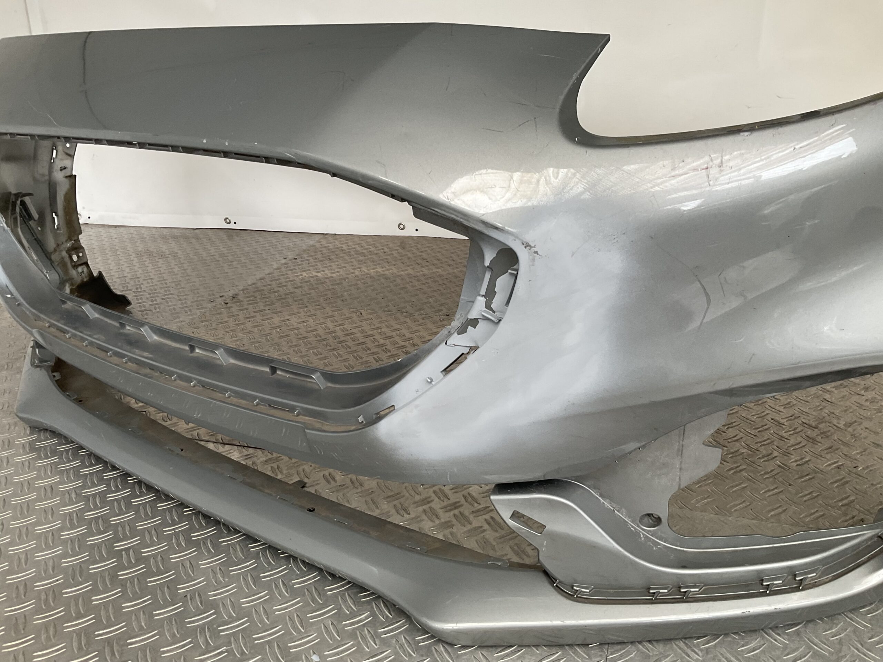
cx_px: 442
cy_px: 331
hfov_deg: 61.7
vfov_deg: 48.2
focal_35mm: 29
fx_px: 740
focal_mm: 3
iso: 50
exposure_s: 1/120
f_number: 1.8
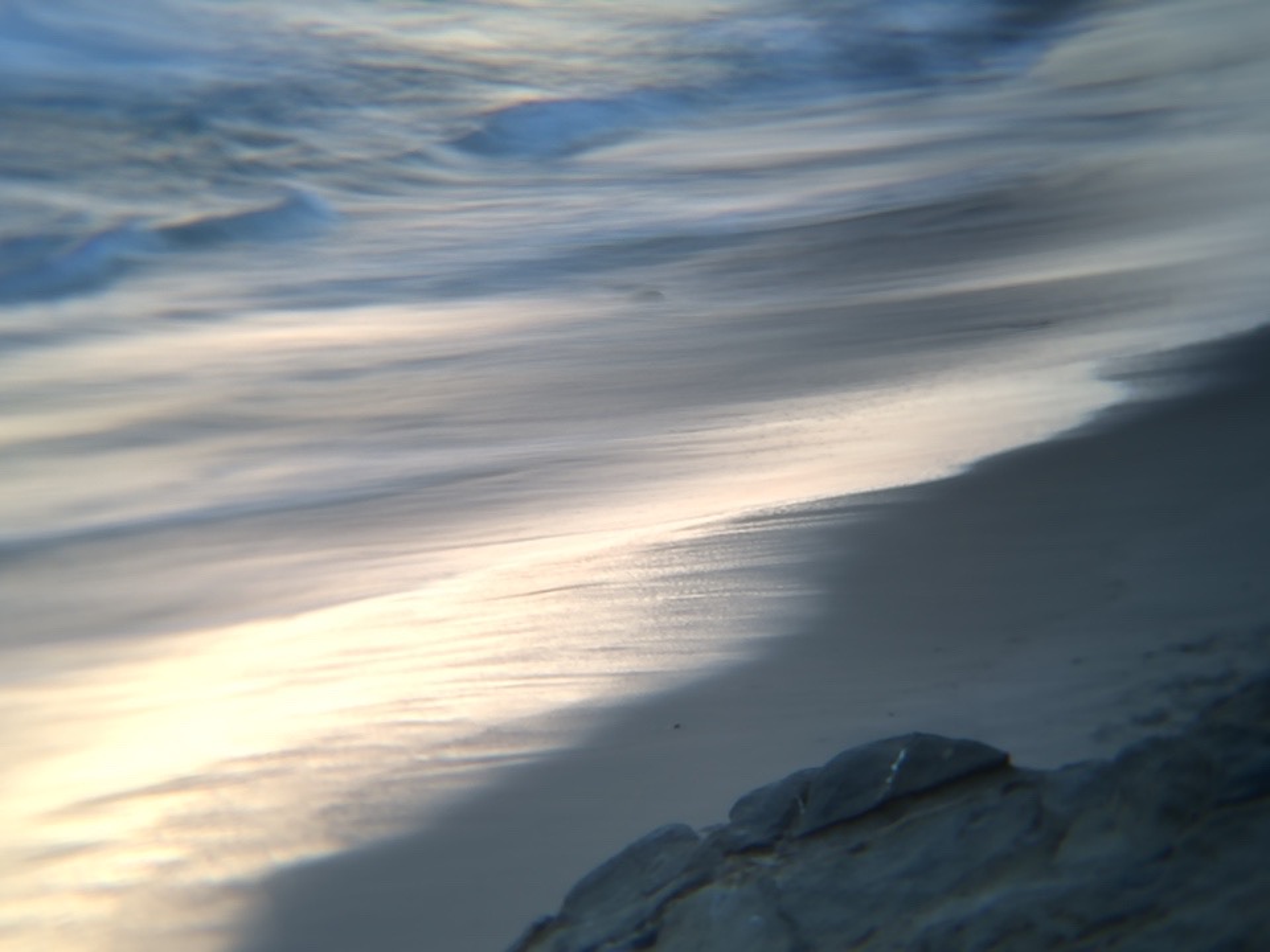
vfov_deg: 44.2
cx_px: 635
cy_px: 476
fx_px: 1174
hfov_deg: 56.8
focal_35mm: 32
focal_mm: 4.15
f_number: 2.2
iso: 40
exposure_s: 4
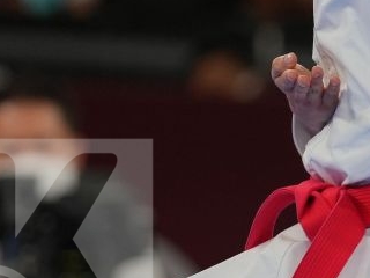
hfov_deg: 1.8
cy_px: 244
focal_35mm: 1083
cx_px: 437
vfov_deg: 1.4
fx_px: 11576
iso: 400
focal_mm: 200
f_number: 2.8
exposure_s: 1/1000
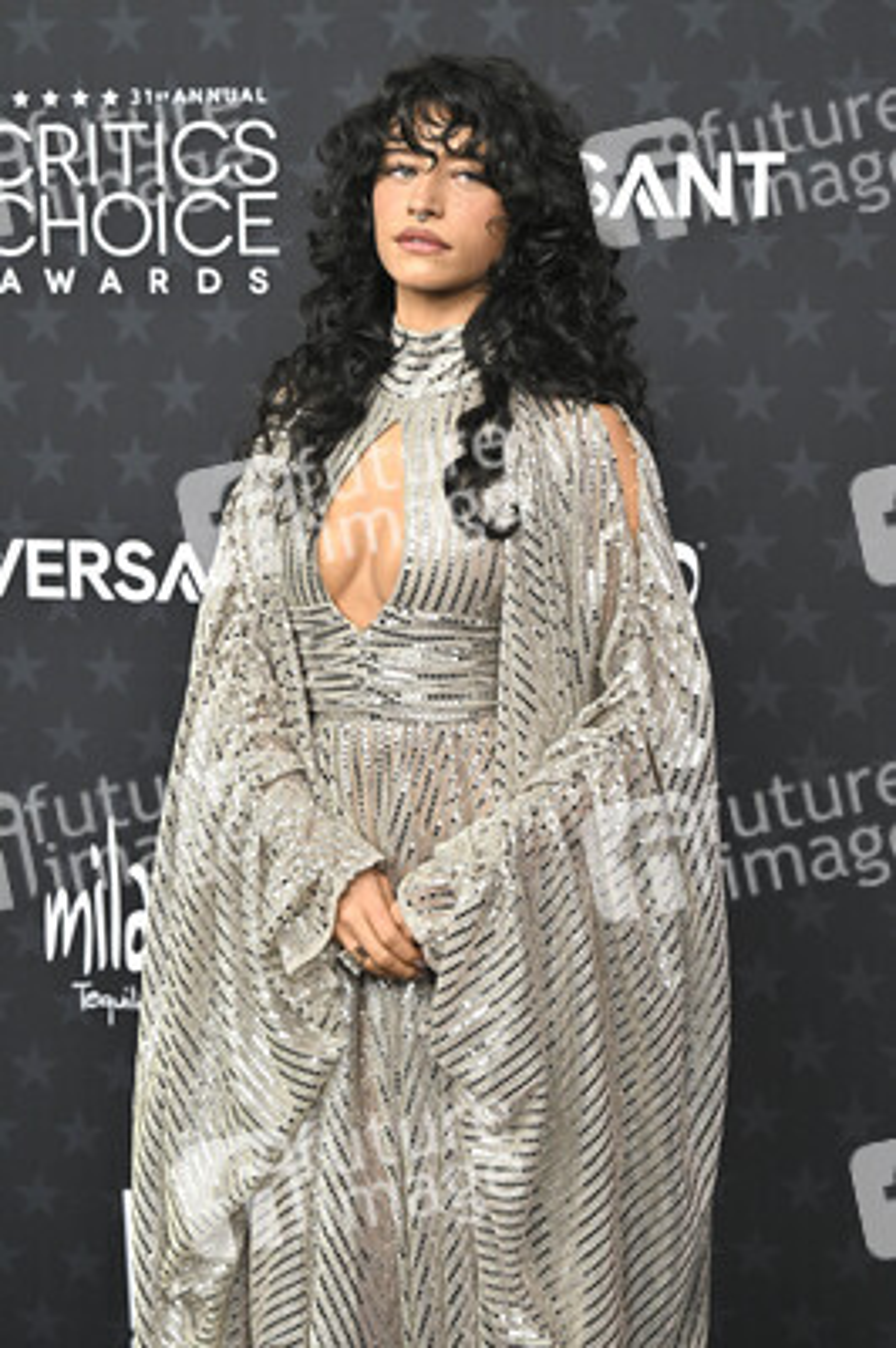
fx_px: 2543
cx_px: 448
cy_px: 674
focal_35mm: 68
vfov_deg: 29.7
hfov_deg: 20.0
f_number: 5.6
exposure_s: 1/320
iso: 1250
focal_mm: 68
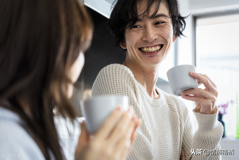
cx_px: 120
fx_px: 398
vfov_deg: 22.6
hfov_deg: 33.4
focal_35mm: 60
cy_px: 80
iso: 320
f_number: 2.8
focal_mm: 60
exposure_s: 1/200
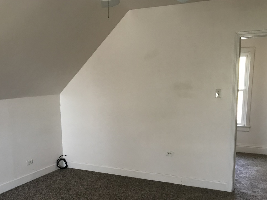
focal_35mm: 42
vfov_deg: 34.0
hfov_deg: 44.5
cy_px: 138
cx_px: 101
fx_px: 324
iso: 40
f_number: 1.8
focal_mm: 3.99
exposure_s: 1/15
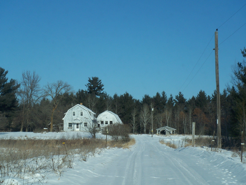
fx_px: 668
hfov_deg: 20.9
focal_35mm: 94
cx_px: 123
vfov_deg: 15.7
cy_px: 92
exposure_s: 1/250
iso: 64
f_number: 8
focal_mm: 15.4
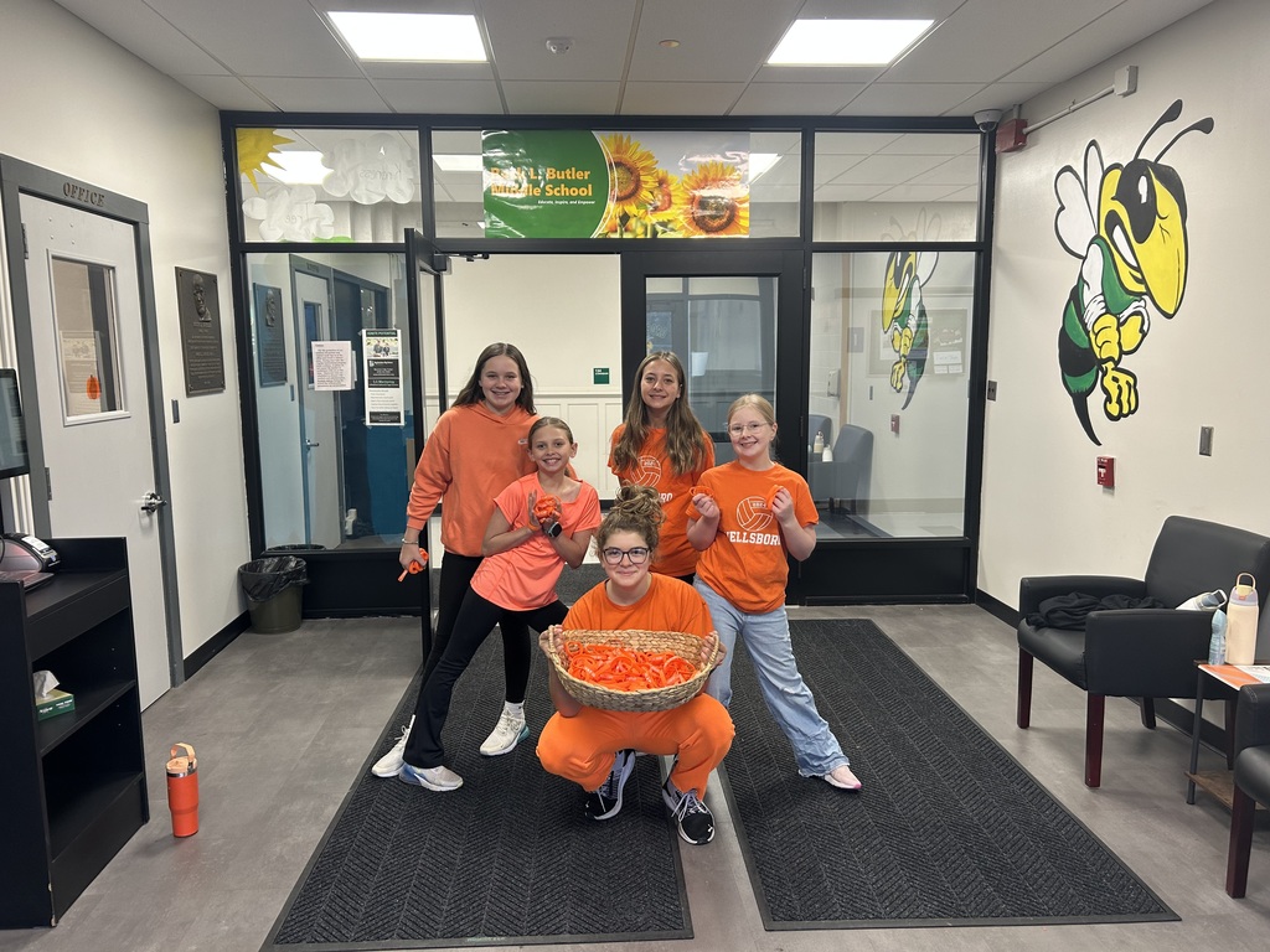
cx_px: 635
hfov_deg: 67.3
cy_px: 476
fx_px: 954
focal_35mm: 26
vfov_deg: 53.1
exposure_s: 1/60
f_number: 1.5
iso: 80
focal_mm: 5.7
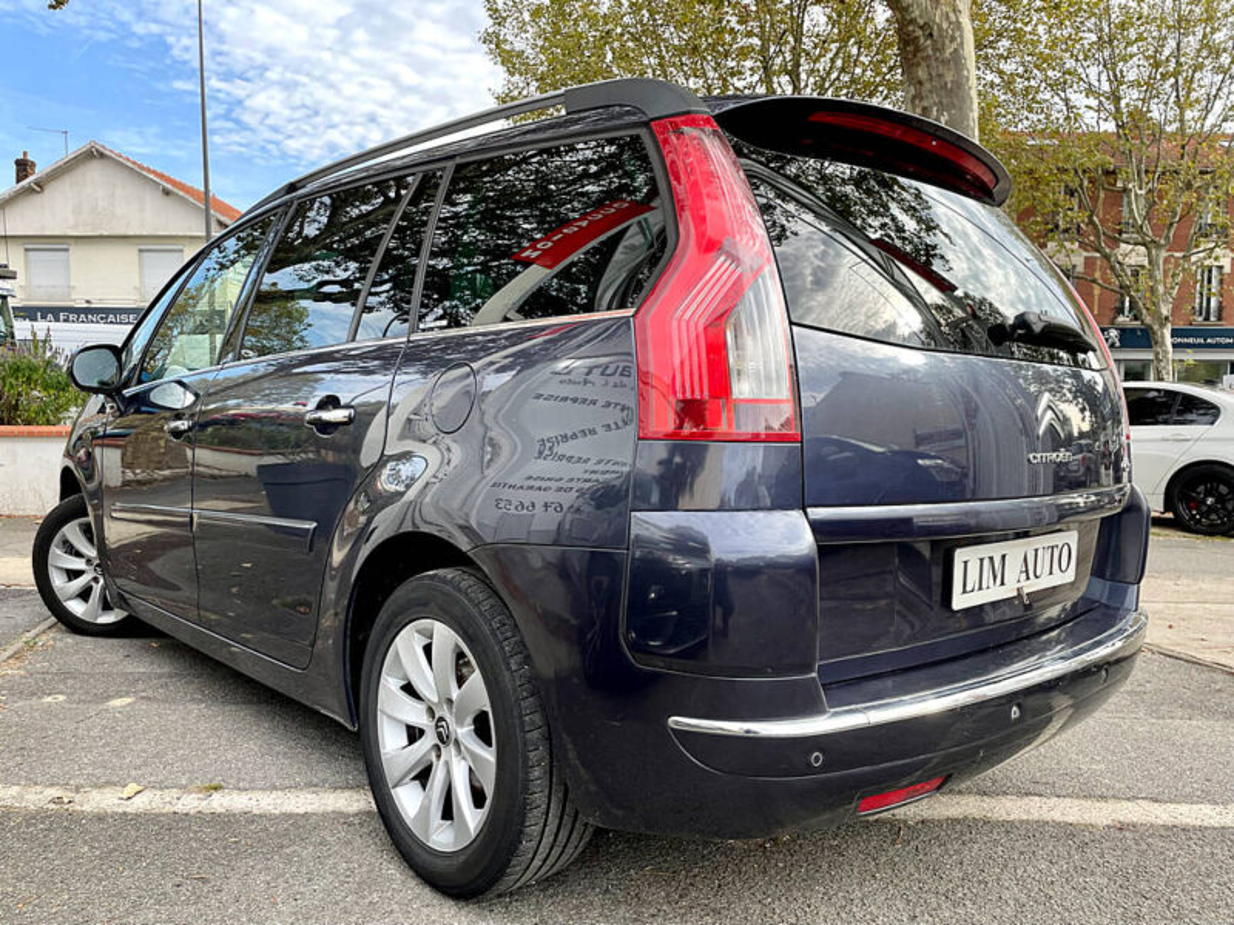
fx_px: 927
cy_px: 462
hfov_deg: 67.3
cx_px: 617
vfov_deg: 53.1
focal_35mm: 26
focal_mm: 4.2
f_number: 1.6
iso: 32
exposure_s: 1/518
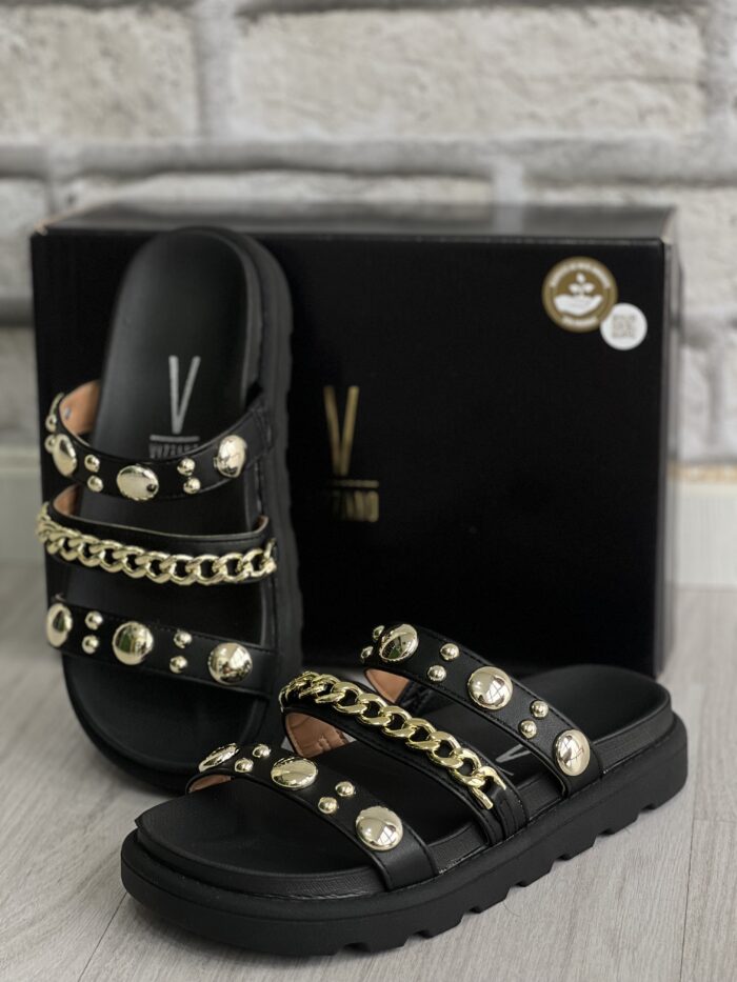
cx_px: 368
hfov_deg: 19.1
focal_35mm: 77
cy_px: 491
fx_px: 2185
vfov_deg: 25.3
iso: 125
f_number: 2.8
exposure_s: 1/40
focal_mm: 9
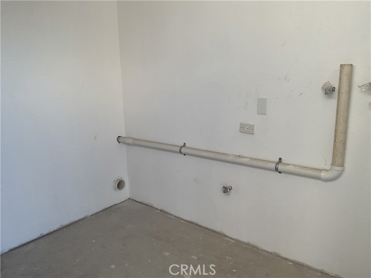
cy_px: 139
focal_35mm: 29
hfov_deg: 61.7
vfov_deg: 48.2
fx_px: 311
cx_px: 186
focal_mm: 3
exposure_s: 1/217
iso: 16
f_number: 1.8
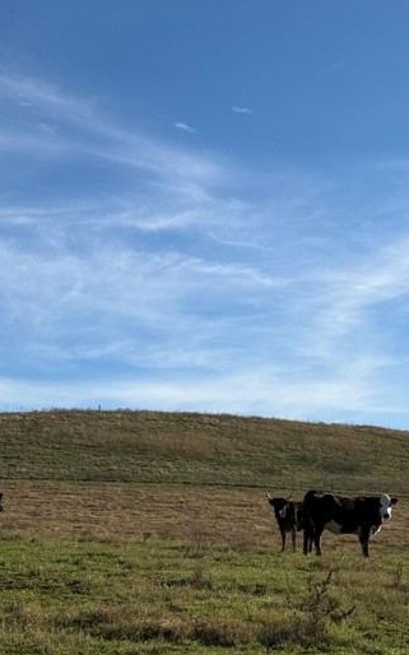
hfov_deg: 17.0
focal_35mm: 76
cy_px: 205
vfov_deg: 26.9
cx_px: 313
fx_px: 1356
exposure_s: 1/6024
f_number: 1.78
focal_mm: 6.76
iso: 64
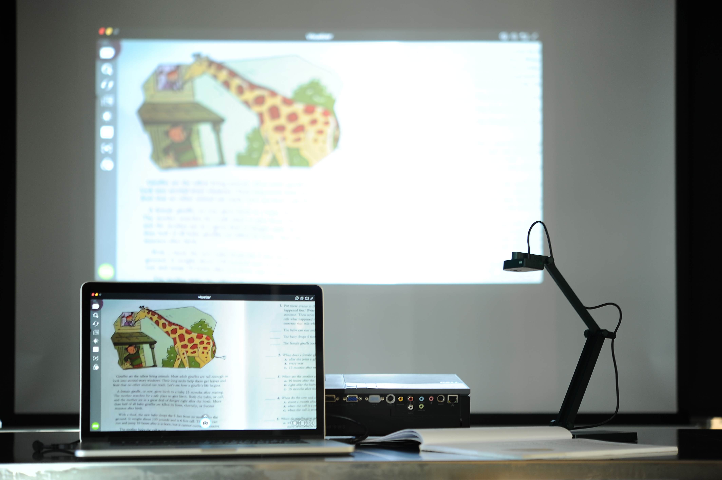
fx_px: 1203
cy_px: 240
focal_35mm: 60
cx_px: 361
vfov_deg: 22.6
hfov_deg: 33.4
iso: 200
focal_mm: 60
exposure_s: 1/6
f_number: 2.8
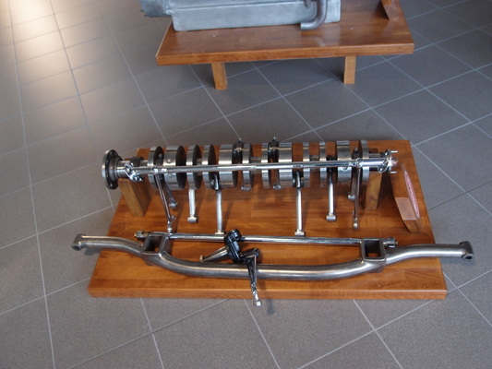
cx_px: 246
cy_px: 184
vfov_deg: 44.2
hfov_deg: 56.8
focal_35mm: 32
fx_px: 455
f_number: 1.9
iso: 200
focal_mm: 6.87
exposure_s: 1/50
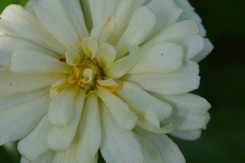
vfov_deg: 14.1
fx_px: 657
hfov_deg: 21.1
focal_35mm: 97
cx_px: 129
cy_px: 71
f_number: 9
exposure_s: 1/125
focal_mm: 55
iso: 400
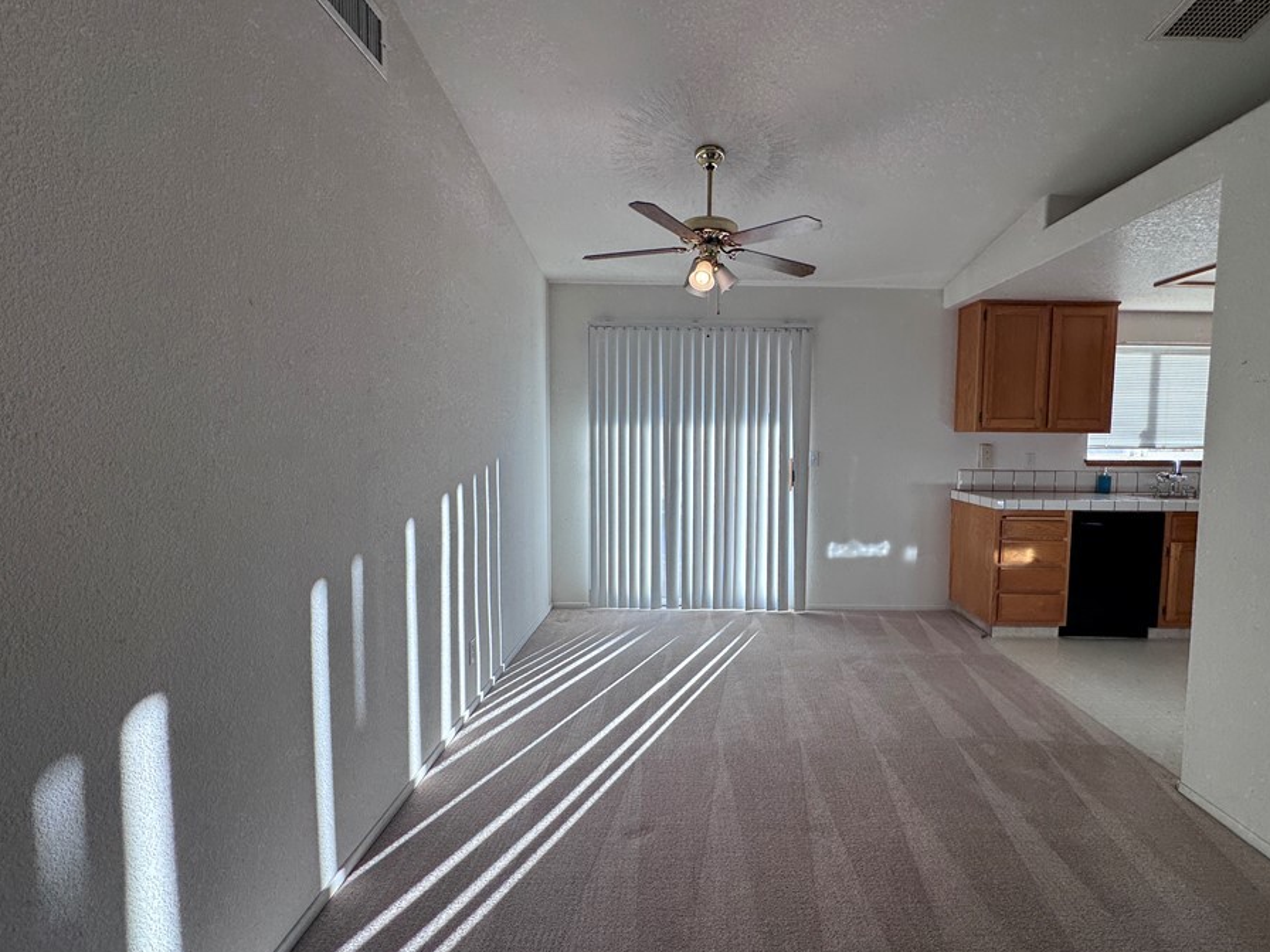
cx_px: 696
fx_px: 587
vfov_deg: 78.1
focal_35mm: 16
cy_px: 473
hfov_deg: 94.2
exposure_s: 1/159
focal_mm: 2.22
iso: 40
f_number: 2.2
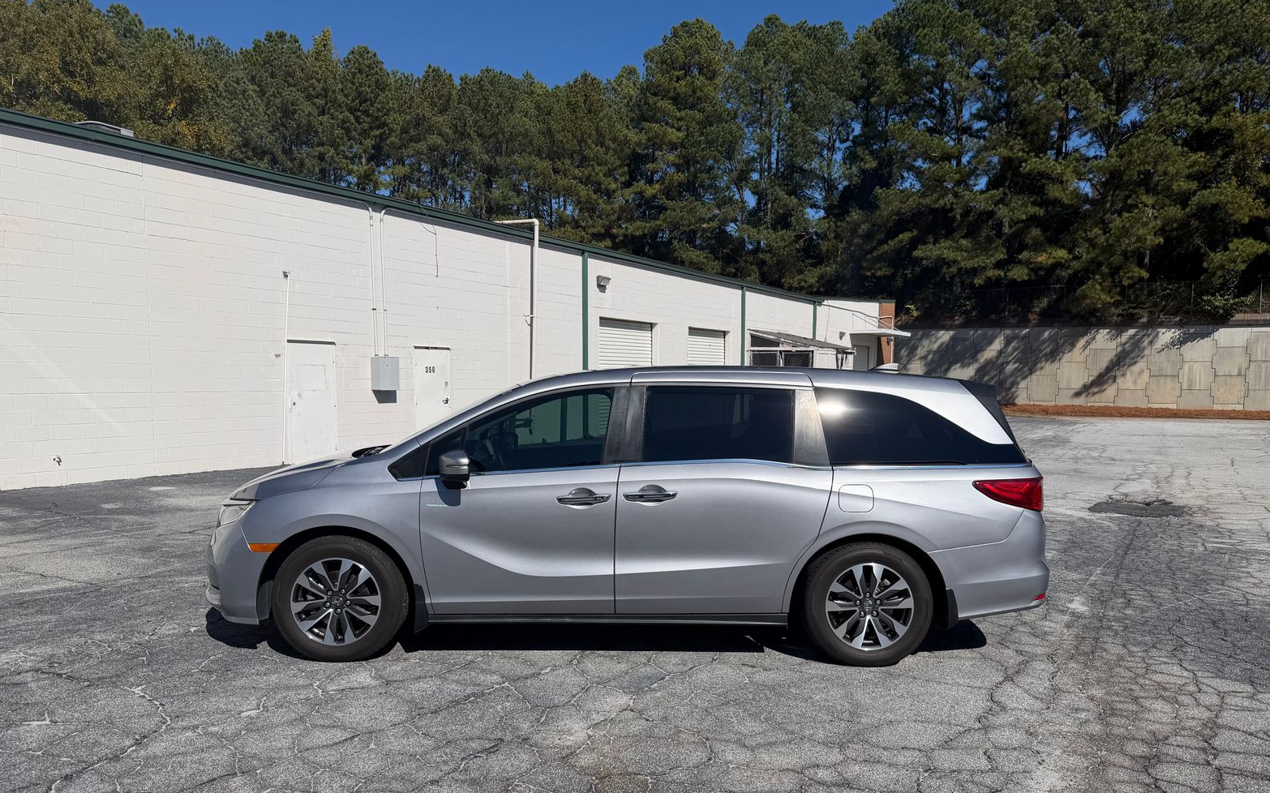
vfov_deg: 47.4
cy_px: 456
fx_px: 900
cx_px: 632
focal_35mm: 26
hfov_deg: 70.4
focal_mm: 6.76
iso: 80
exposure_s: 1/10309
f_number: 1.78
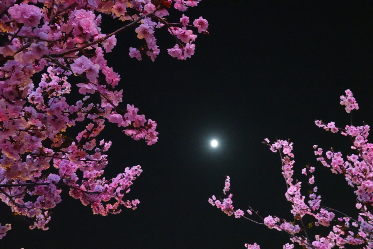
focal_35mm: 32
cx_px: 186
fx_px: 332
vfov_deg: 41.1
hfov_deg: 58.7
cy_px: 124
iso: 6400
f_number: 5
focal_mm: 12.01
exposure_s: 1/5
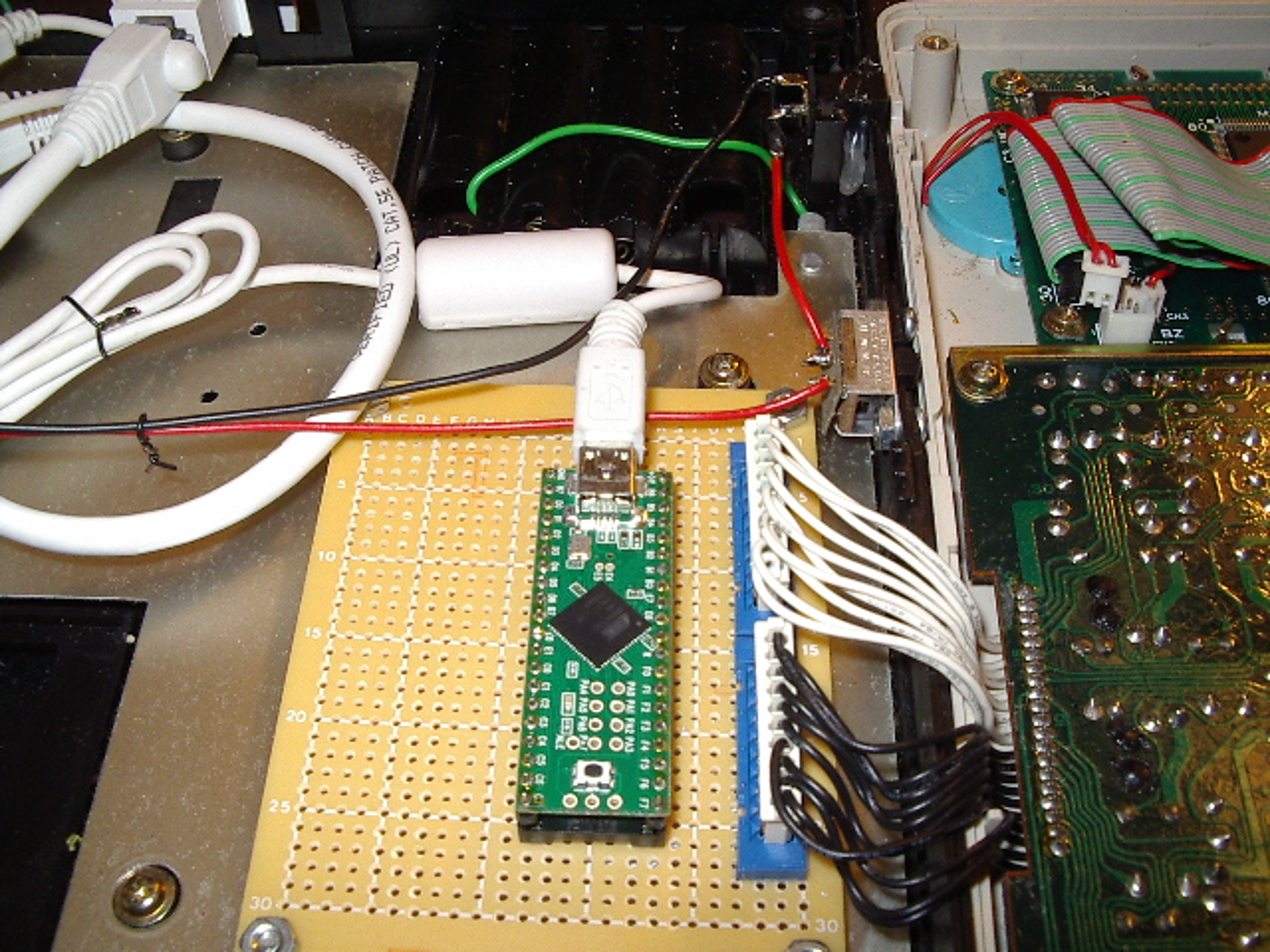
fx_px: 1394
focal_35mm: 38
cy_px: 476
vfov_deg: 37.7
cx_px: 635
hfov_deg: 49.0
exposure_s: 1/60
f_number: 4.8
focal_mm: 5.8
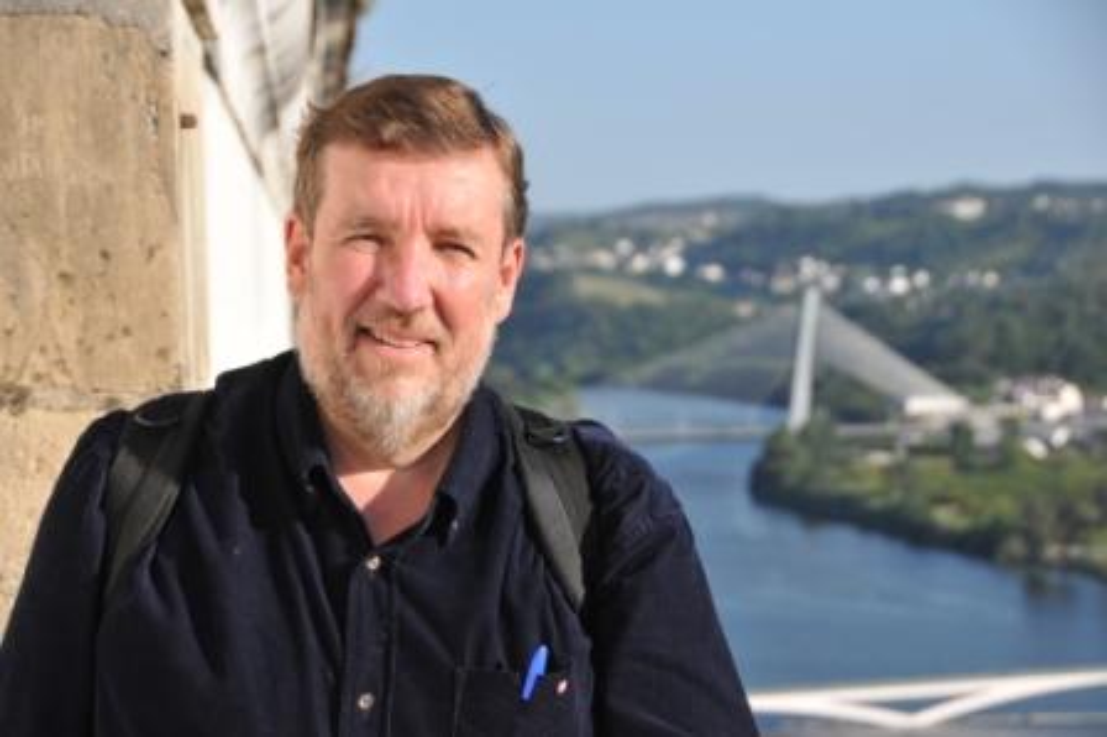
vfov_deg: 12.2
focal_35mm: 112
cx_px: 554
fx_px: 3457
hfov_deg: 18.2
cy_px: 368
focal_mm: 75
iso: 500
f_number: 6.3
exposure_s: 1/1600
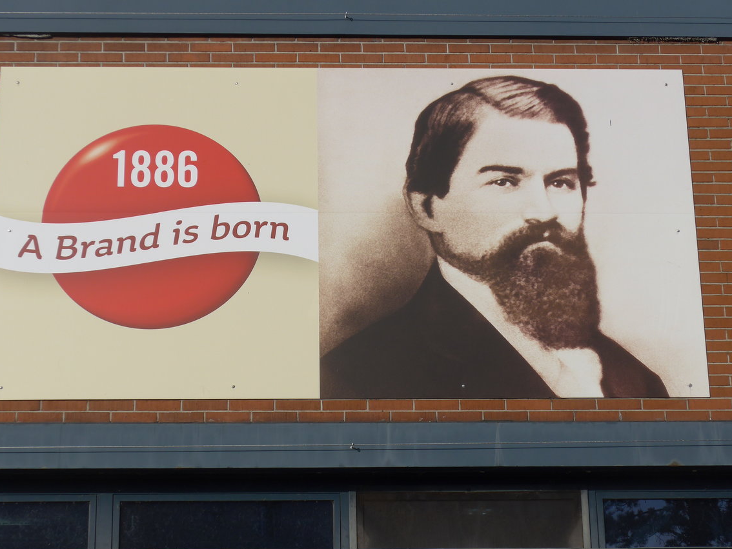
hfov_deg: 21.5
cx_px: 349
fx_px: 1925
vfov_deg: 16.2
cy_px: 285
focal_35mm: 91
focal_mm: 17
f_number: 4.5
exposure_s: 1/1000
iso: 80
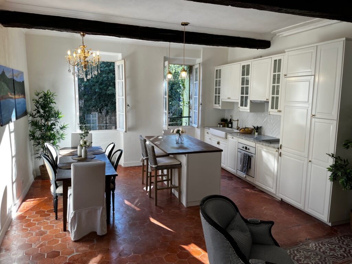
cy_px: 132
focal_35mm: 26
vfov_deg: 53.1
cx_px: 176
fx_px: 264
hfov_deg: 67.3
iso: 40
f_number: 1.6
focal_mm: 5.1
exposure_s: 1/169
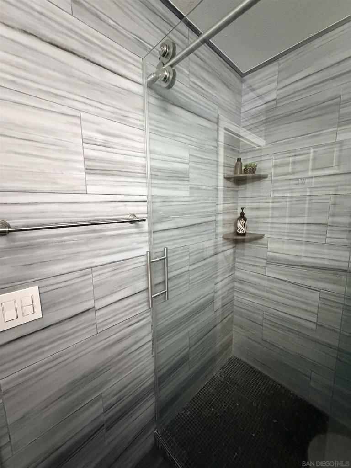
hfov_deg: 85.7
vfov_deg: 102.1
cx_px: 176
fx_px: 189
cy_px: 234
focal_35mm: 14
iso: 800
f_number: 2.2
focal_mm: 2.22
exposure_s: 1/40
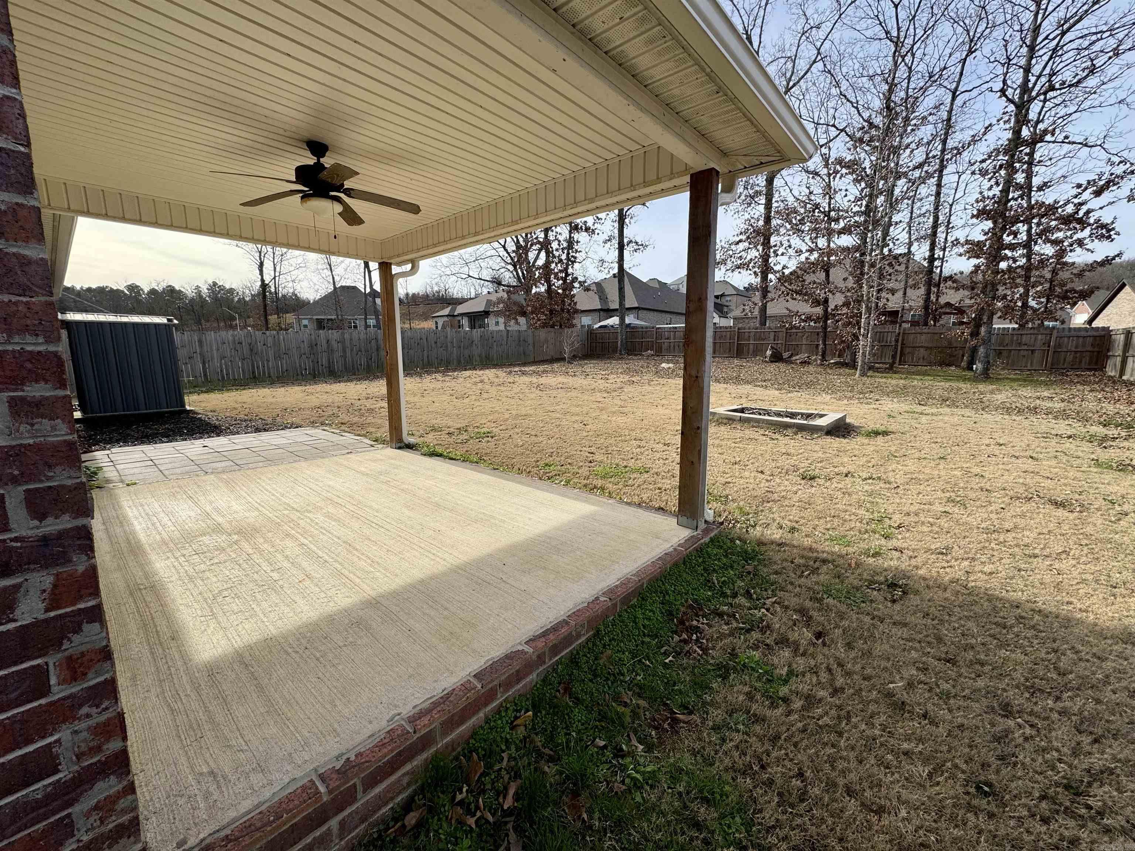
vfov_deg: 85.7
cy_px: 426
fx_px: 459
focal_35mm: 14
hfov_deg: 102.1
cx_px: 568
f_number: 2.2
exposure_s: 1/1346
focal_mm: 2.22
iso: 50
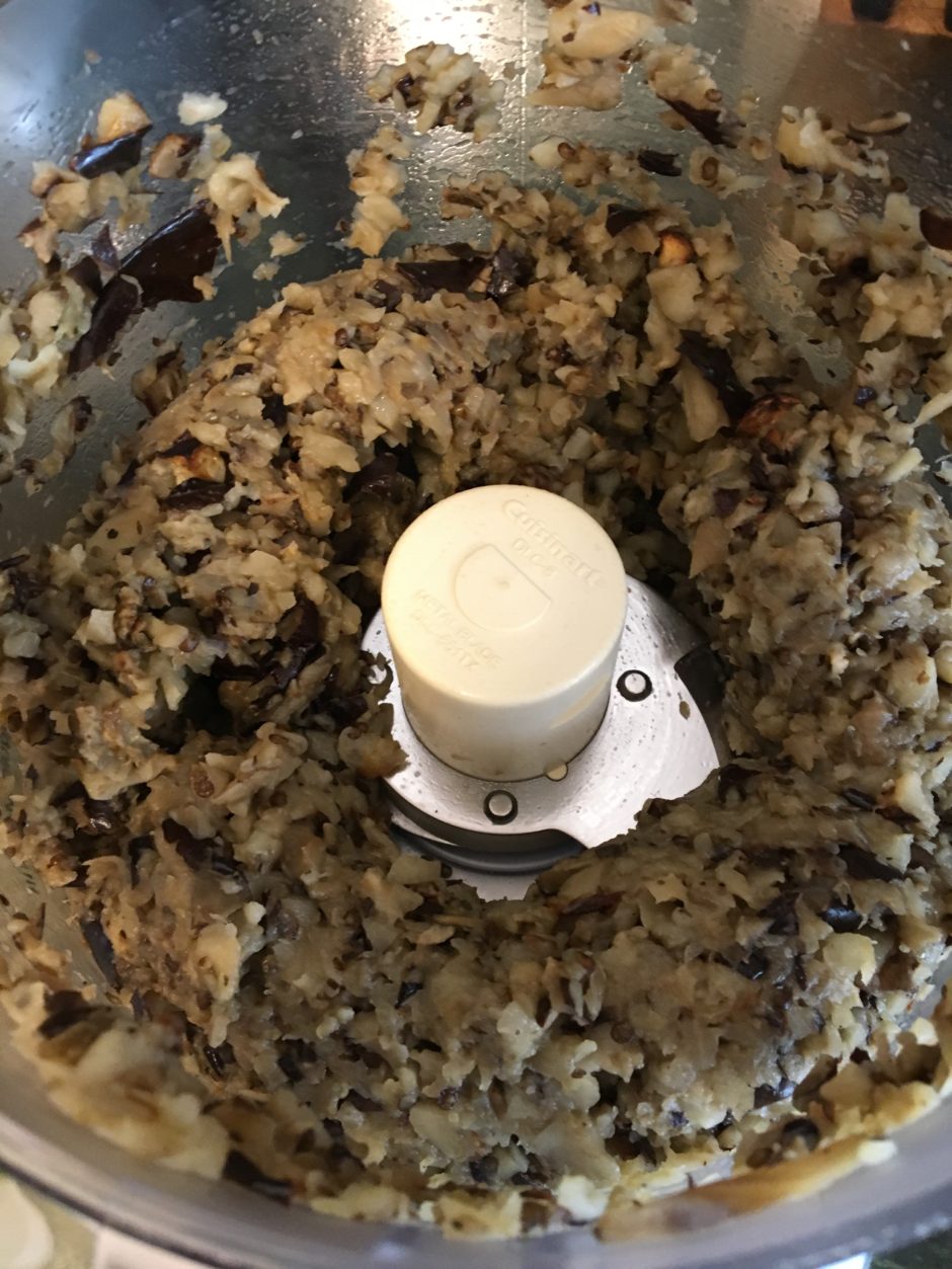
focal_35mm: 29
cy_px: 634
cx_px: 476
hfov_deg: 48.2
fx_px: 1063
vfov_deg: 61.7
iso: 200
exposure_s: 1/24
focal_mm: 4.15
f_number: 2.2
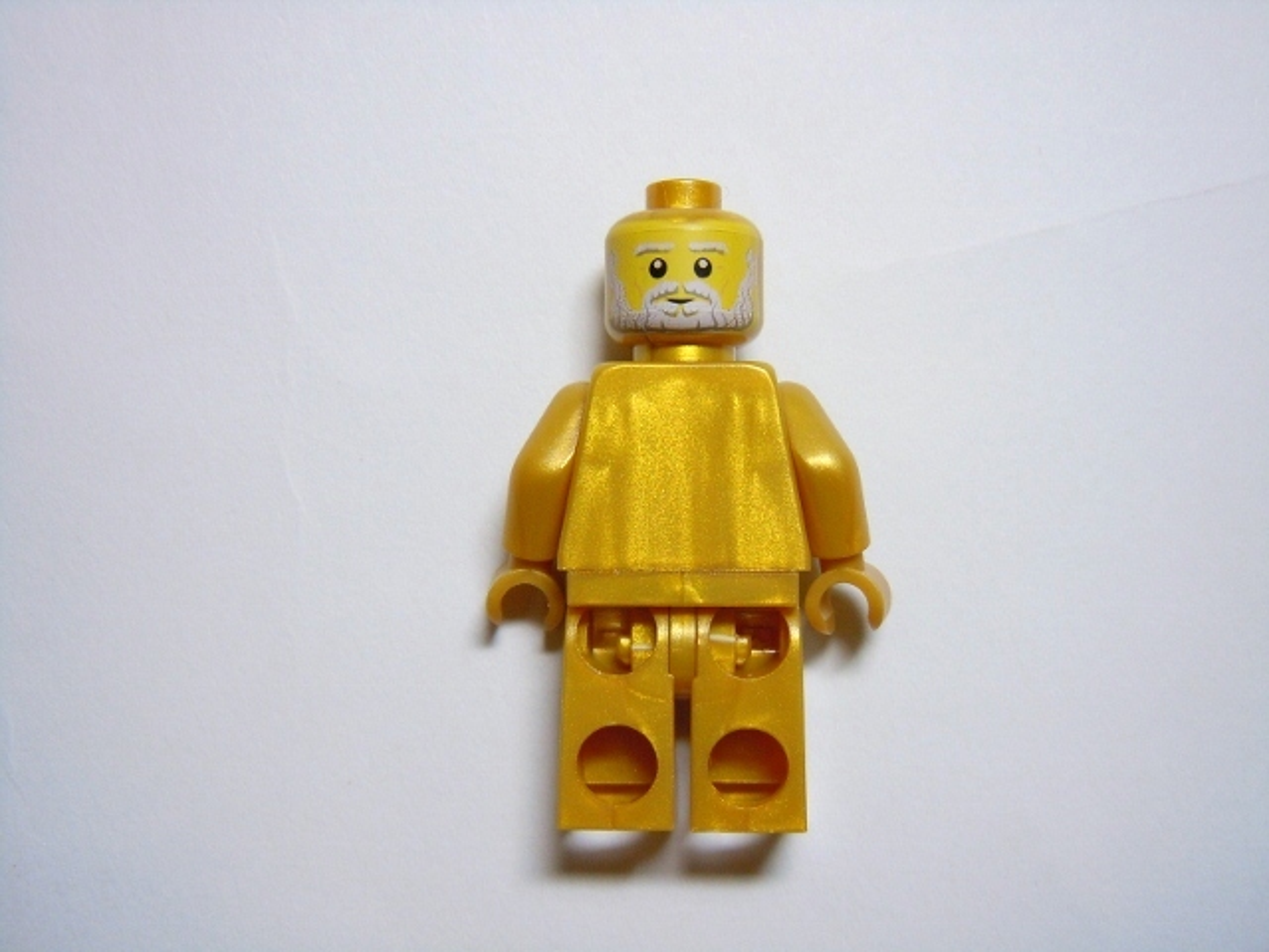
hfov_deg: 47.9
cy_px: 476
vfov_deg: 36.8
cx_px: 634
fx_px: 1430
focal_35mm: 39
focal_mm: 7.1
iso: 320
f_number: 3.7
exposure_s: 1/80
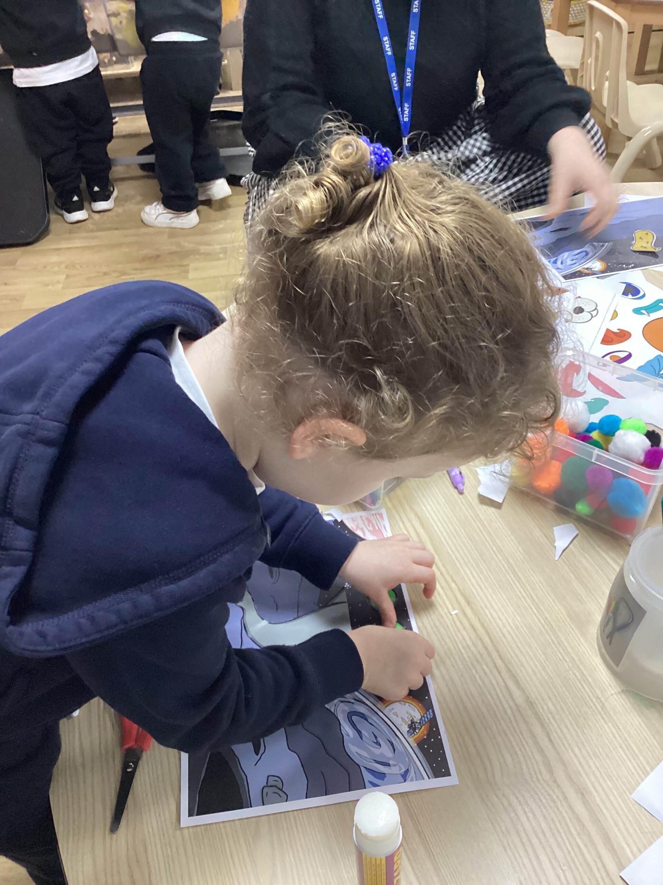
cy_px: 442
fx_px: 792
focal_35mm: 31
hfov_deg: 45.4
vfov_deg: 58.4
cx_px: 332
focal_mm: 3.3
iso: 250
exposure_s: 1/50
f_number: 2.4
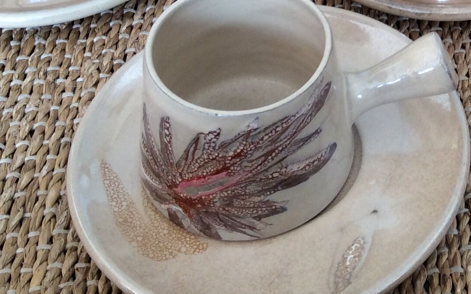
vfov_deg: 15.6
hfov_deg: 24.9
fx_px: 1040
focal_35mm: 81
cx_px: 405
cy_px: -51
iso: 50
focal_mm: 3.3
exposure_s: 1/50
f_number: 2.4
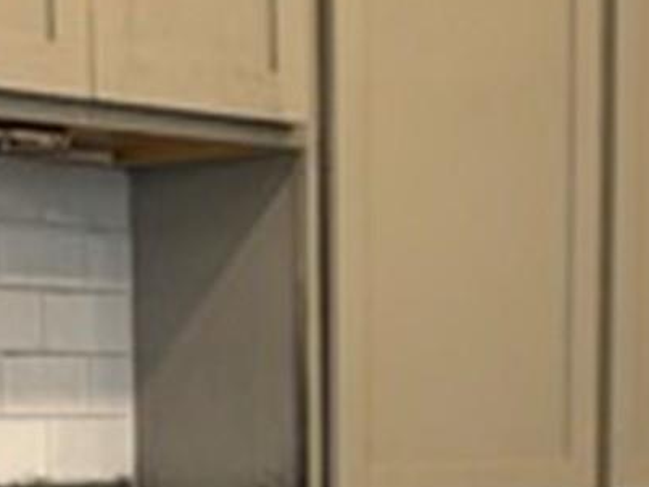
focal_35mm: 132
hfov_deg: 14.9
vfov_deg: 10.8
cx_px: 253
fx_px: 2474
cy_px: 755
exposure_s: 1/60
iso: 80
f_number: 1.6
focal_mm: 5.96
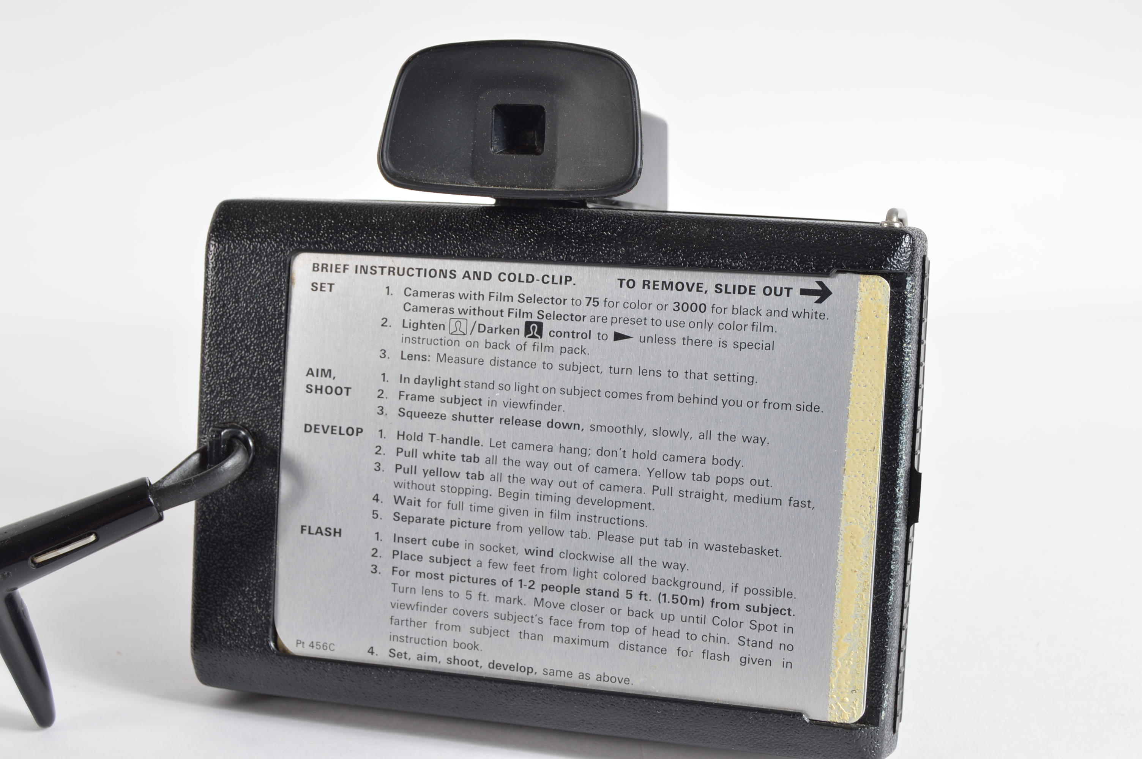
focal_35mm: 57
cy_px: 380
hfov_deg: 35.1
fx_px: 1807
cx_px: 571
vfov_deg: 23.7
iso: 100
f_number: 8
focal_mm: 38
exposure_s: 1/80
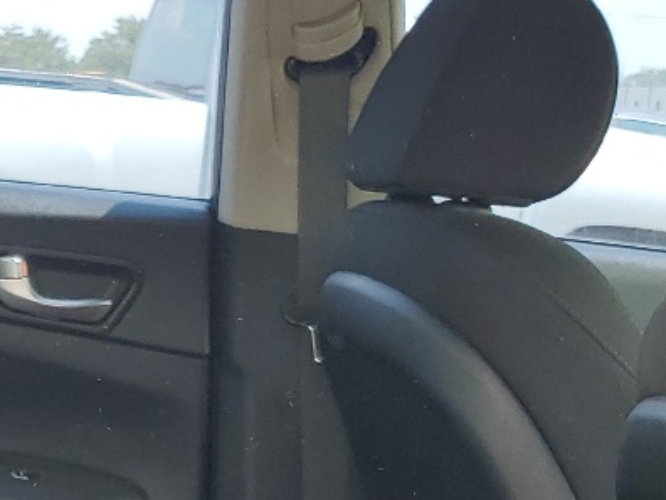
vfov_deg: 13.4
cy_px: 712
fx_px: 2020
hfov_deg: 17.5
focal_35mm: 105
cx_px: -200
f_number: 1.5
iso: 50
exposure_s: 1/250
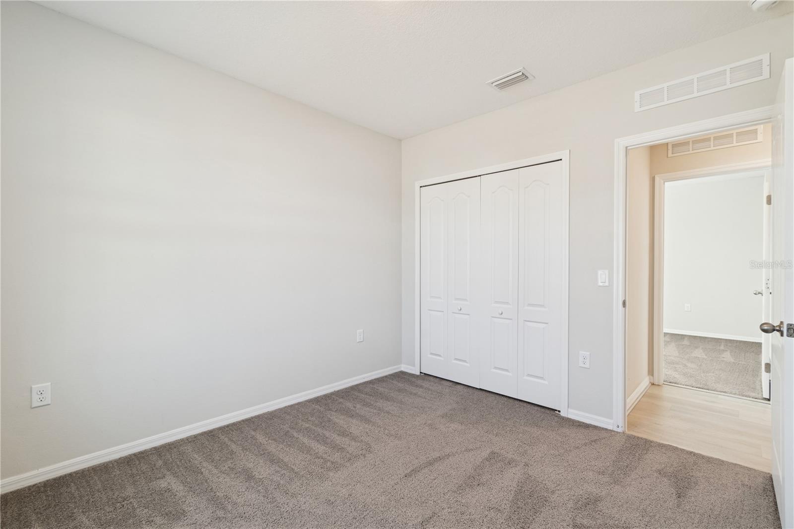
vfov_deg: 77.3
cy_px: 264
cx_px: 397
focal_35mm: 15
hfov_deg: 100.4
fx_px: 331
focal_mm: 10
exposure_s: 1/6
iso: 200
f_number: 8
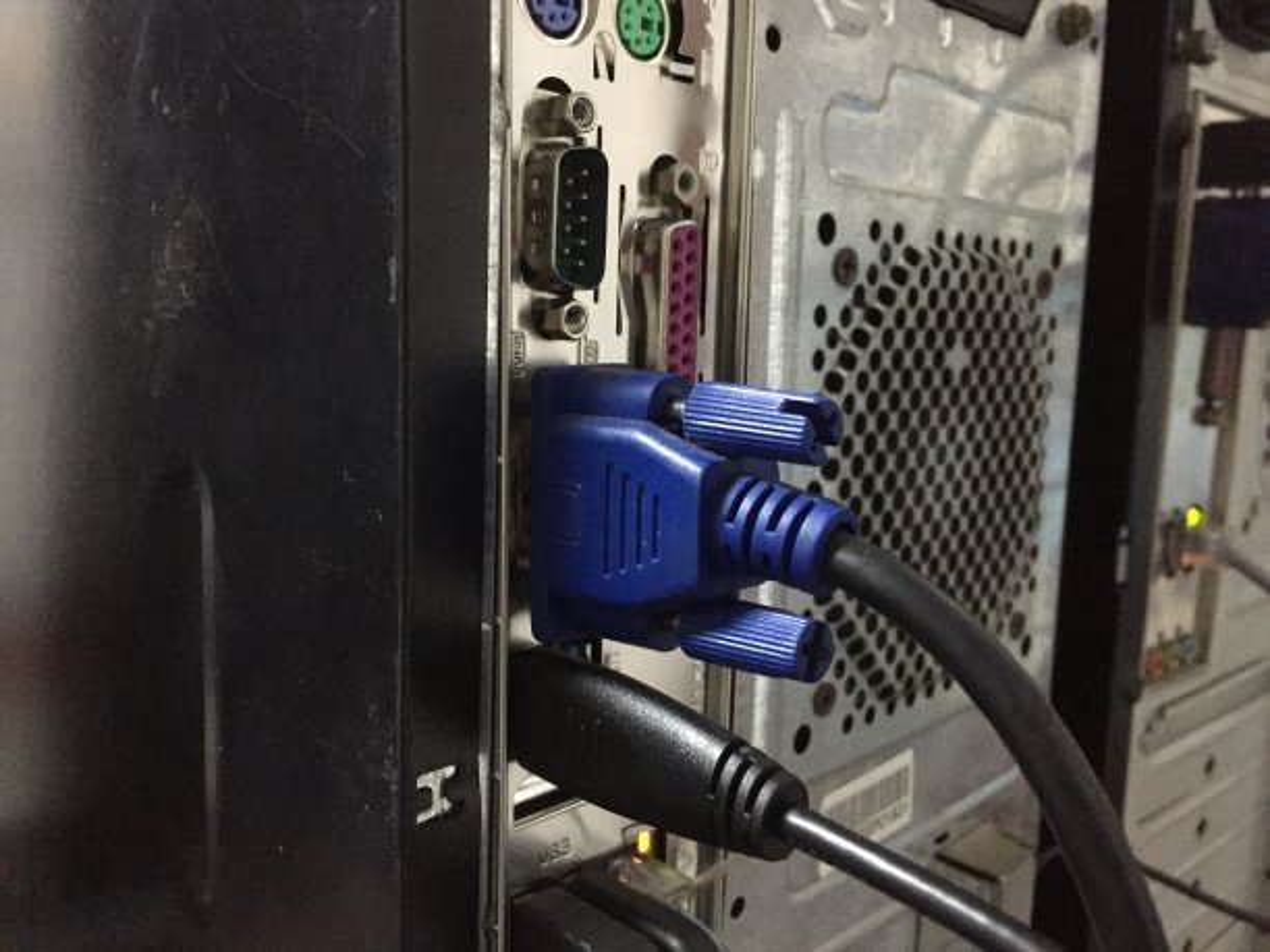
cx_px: 635
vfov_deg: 48.2
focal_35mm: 29
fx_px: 1064
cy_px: 476
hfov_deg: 61.7
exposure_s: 1/17
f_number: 2.2
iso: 400
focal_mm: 4.15
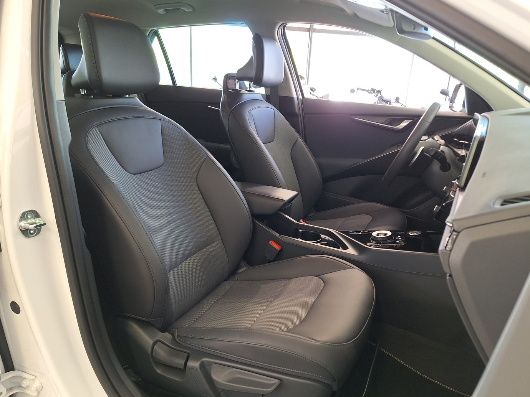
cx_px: 275
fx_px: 367
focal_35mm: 24
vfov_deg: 56.8
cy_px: 201
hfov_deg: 71.6
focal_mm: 5.54
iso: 160
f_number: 1.8
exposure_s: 1/50
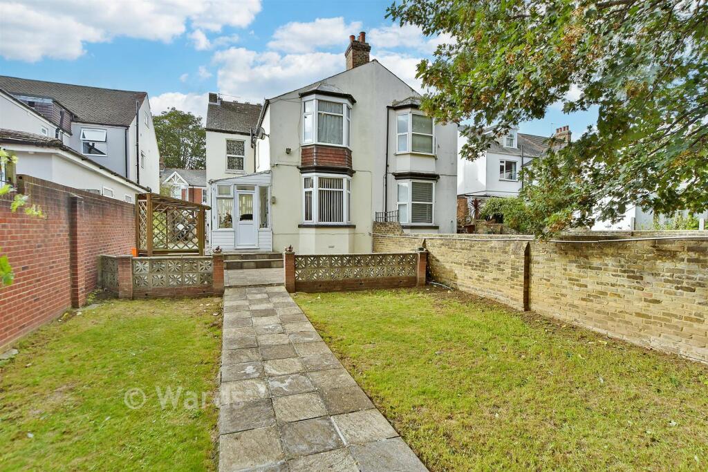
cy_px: 236
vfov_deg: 77.3
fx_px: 295
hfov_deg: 100.4
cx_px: 354
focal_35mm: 15
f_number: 8
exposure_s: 1/250
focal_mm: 10
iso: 500
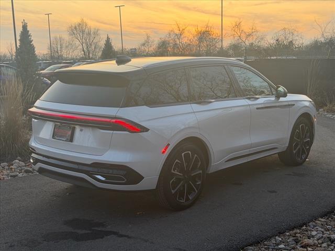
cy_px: 126
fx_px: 465
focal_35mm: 48
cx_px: 168
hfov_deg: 39.7
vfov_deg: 30.3
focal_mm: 6.76
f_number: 1.78
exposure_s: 1/204
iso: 64
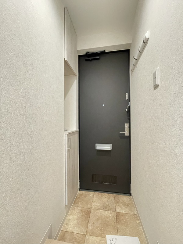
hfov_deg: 85.7
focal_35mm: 14
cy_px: 122
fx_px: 99
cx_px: 92
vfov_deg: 102.1
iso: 800
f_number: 2.4
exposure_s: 1/50
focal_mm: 1.55
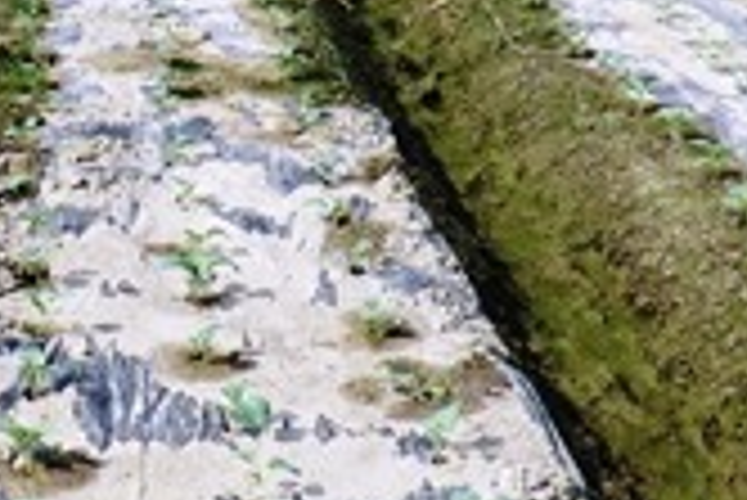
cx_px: 531
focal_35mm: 54
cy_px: 590
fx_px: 1121
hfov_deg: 36.2
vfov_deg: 23.1
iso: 80
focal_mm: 4.3
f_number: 3.2
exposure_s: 1/800
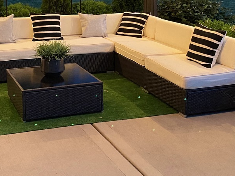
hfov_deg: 30.8
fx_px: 421
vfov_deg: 22.9
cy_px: 9
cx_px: 64
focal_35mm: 62
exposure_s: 1/30
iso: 1000
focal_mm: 4.25
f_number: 1.8
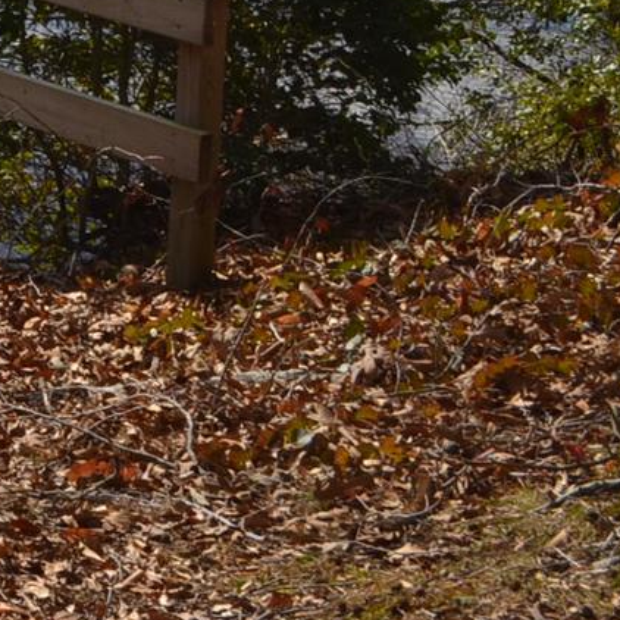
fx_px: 2756
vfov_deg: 12.2
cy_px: -308
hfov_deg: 11.1
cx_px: -774
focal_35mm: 136
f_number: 10
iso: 100
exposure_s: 1/200
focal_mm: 22
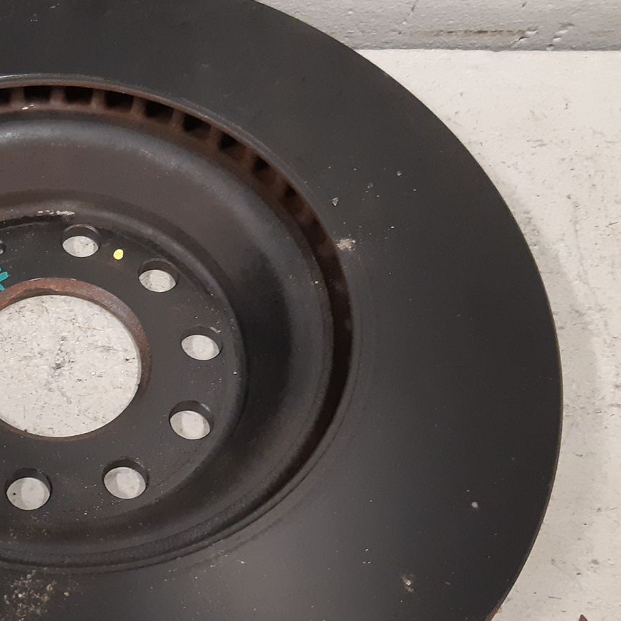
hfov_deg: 30.3
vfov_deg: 31.6
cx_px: 64
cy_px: 353
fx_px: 1096
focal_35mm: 54
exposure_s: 1/50
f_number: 1.7
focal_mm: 3.93
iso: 250
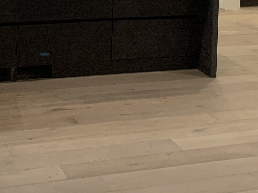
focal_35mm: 83
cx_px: 112
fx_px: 619
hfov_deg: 23.5
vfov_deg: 16.0
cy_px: -110
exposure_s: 1/60
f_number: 1.8
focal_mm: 4.25
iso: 125
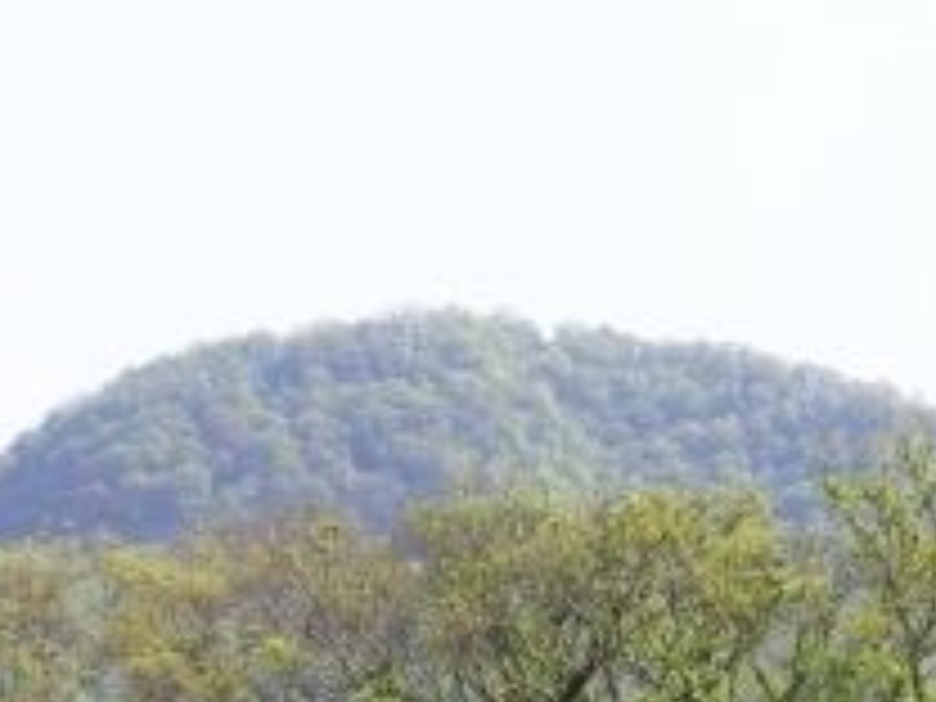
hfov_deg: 7.4
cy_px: 670
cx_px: 968
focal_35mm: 265
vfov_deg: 5.6
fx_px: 7165
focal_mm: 22
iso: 80
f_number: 5.8
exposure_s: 1/250
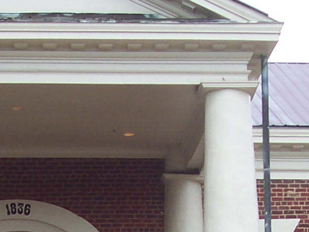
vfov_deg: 7.1
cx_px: 21
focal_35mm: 206
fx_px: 1840
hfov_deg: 9.6
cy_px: 367
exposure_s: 1/125
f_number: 6.7
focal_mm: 8.6
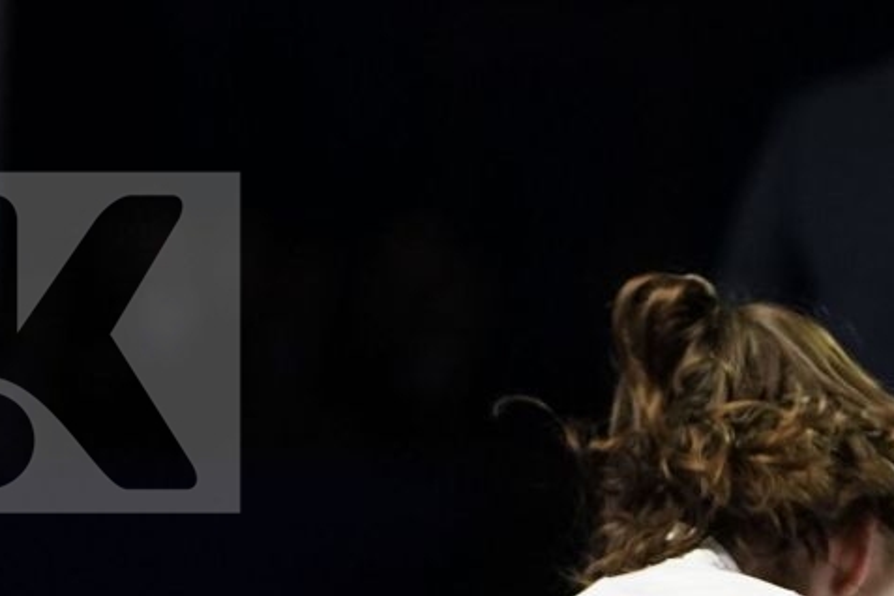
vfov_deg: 2.8
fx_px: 12192
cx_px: 701
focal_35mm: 491
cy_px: 343
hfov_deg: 4.2
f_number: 2.8
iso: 2000
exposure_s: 1/1000
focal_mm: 130
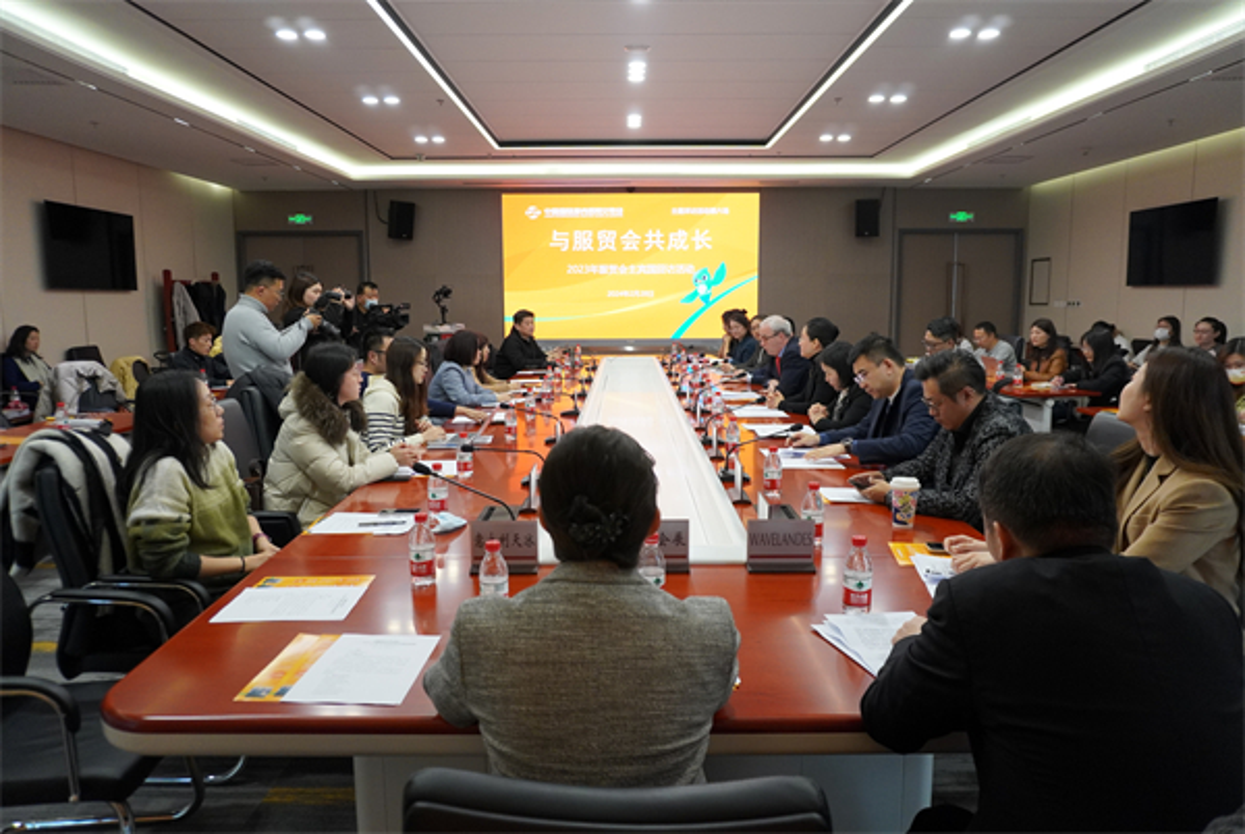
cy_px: 417
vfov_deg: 53.3
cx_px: 622
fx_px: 831
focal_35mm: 24
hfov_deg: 73.7
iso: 1250
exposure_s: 1/160
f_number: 4
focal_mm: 16
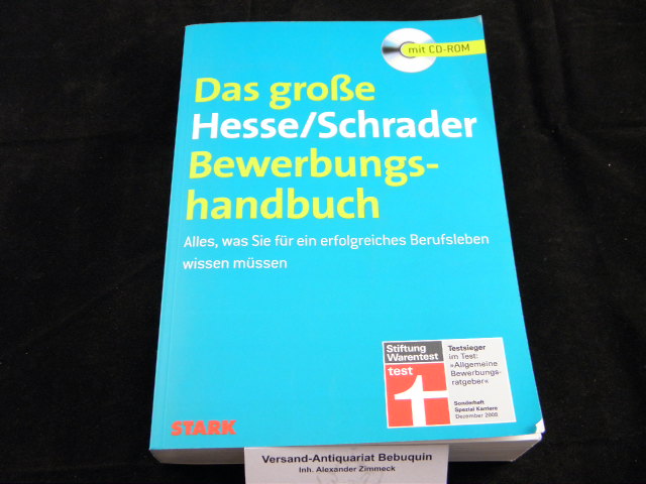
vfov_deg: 36.8
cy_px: 242
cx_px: 323
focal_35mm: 39
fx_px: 728
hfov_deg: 47.9
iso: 250
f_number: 3.8
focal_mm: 7.1
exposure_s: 1/40
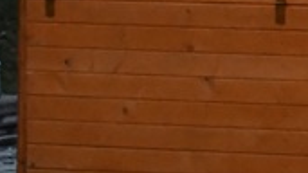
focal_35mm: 375
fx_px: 3061
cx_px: 987
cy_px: -85
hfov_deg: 5.4
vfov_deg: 3.2
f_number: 4.2
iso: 3200
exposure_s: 1/100
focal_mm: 34
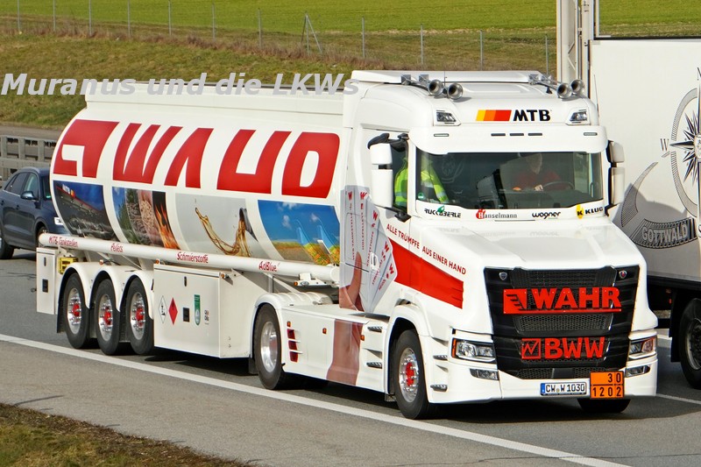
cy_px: 234
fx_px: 3049
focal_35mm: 157
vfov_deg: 8.8
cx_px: 350
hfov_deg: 13.1
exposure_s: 1/3200
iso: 400
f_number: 6.3
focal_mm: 104.4
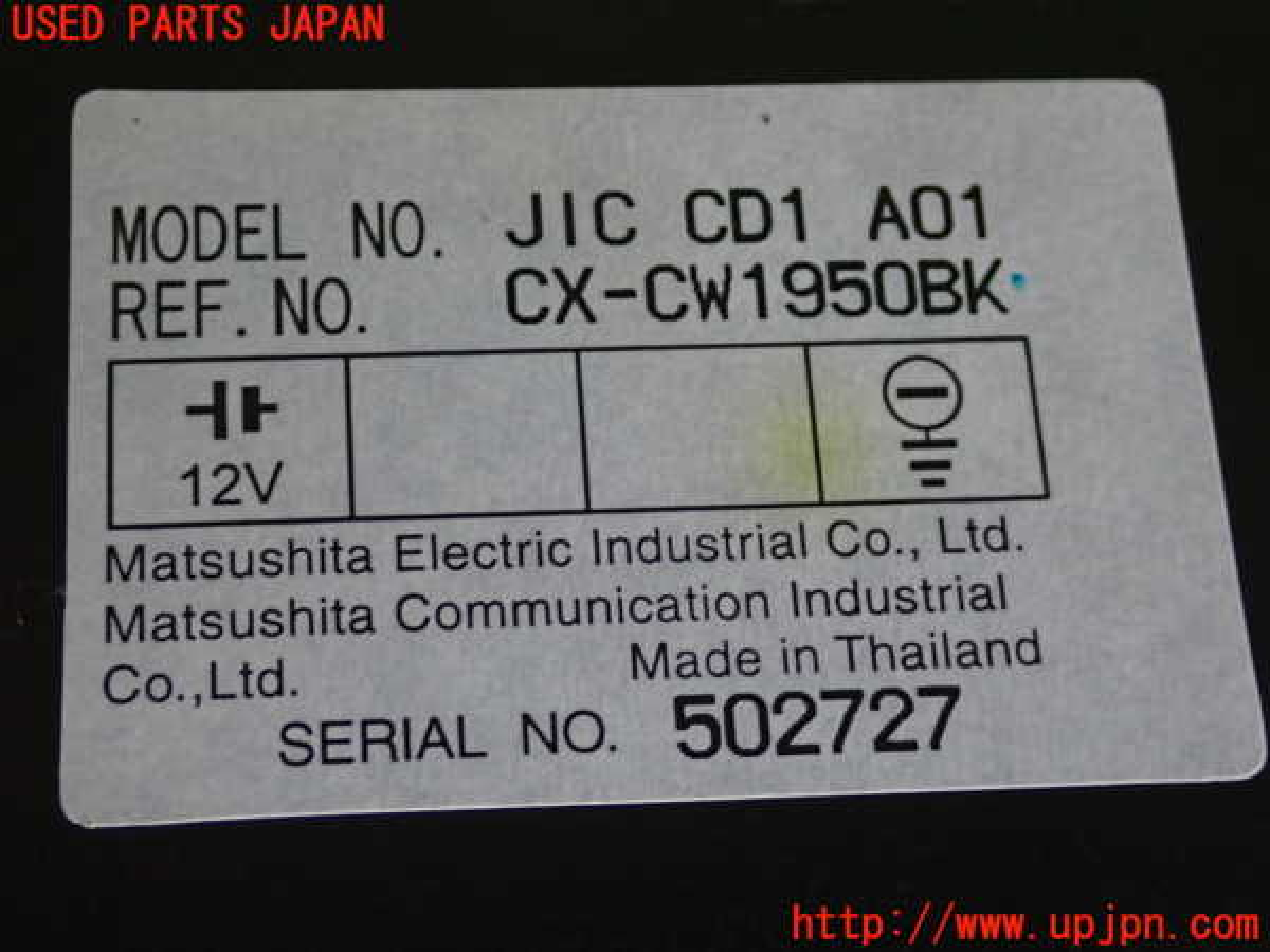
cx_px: 635
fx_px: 2275
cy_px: 476
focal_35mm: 62
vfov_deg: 23.7
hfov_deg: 31.2
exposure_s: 1/60
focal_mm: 11.09
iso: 400
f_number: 3.6
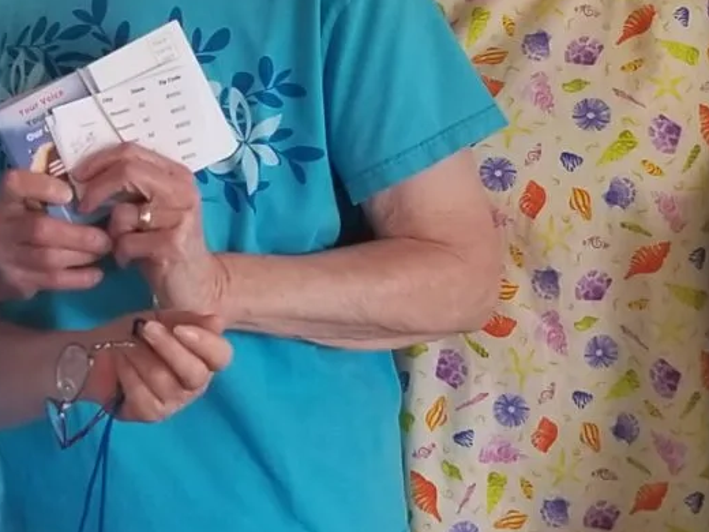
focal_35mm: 128
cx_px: -37
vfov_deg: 11.6
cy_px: 251
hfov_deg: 15.1
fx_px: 2622
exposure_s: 1/60
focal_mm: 4.3
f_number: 1.7
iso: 64
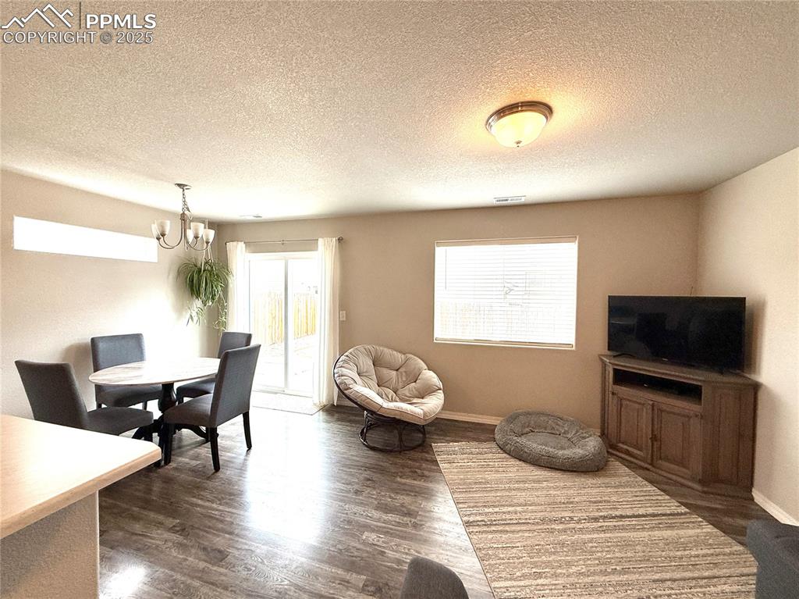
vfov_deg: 85.6
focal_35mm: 14
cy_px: 300
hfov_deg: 102.1
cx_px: 400
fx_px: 323
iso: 50
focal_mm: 2.22
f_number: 2.2
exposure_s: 1/104
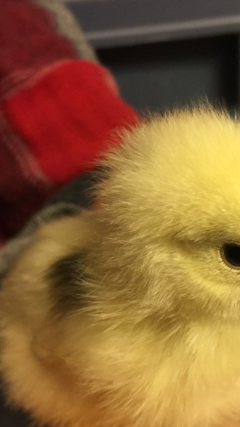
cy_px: 257
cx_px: 186
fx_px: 532
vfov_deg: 43.5
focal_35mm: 47
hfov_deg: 25.1
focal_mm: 4.15
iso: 100
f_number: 2.2
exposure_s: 1/15
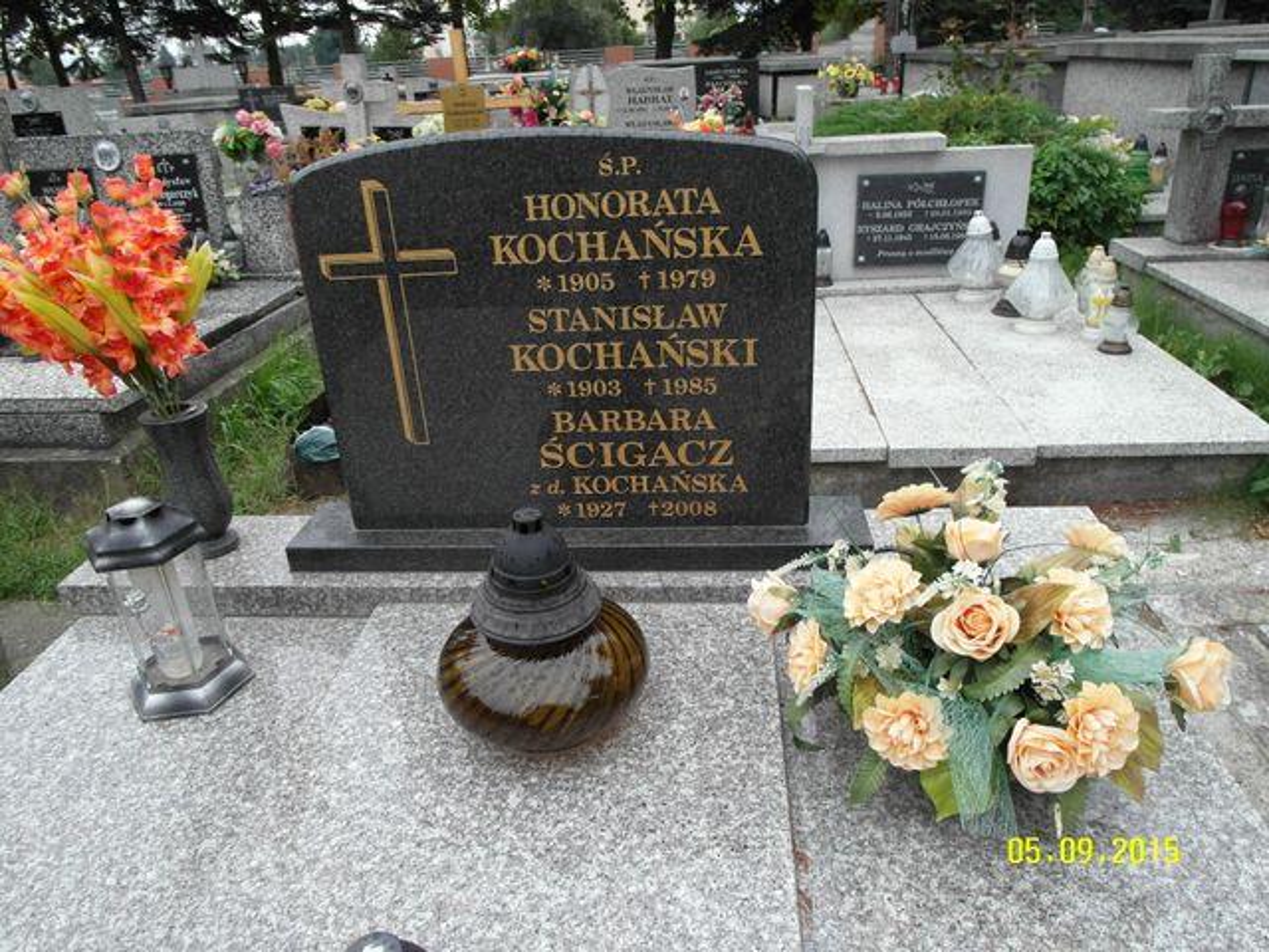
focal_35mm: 24
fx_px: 880
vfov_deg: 56.8
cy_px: 476
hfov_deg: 71.6
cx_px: 634
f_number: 3.4
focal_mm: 5.2
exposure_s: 1/125
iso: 80
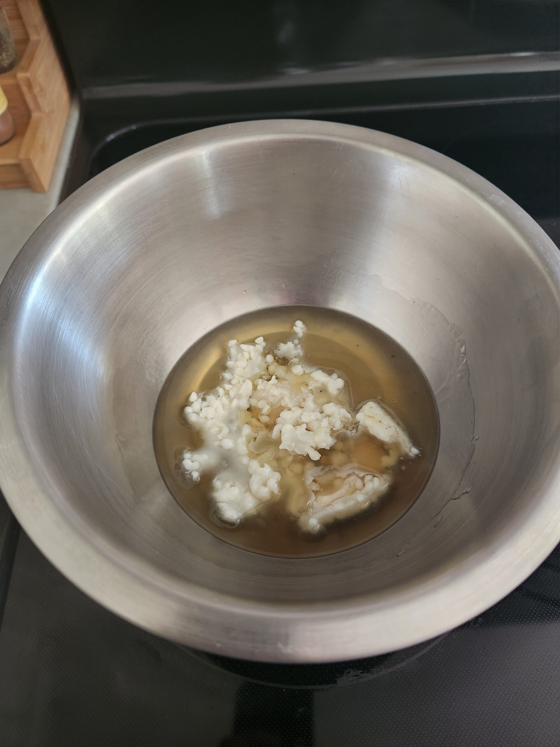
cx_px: 280
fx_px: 496
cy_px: 374
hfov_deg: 58.9
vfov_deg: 73.9
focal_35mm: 23
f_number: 1.8
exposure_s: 1/30
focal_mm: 5.4
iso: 640
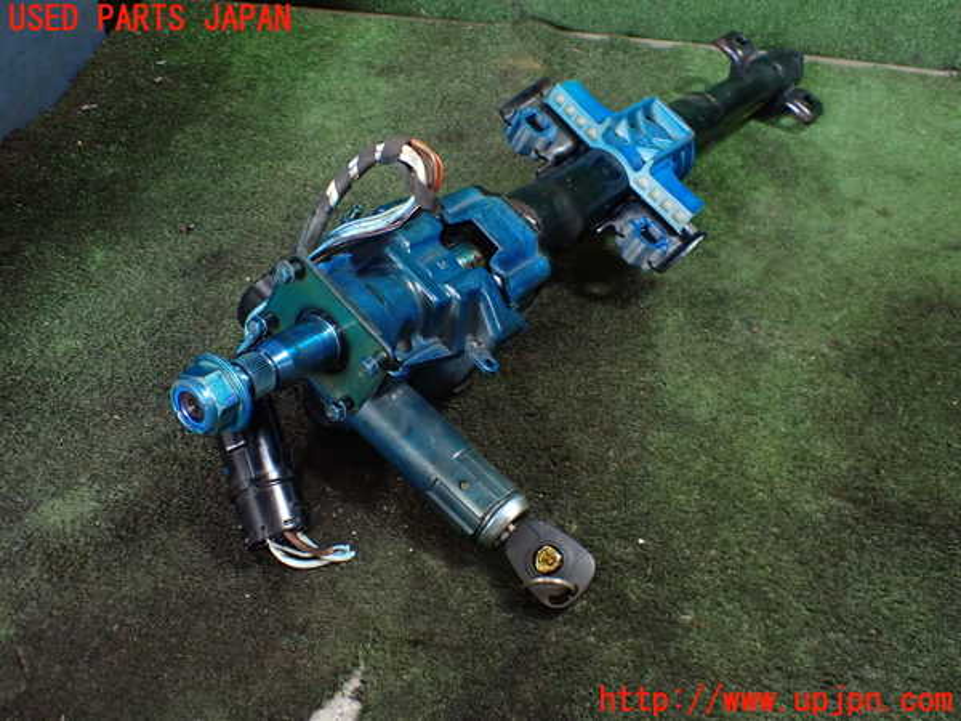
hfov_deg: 60.0
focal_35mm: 30
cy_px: 360
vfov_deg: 46.8
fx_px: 833
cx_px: 480
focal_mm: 5.4
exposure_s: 1/125
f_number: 2.3
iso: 800
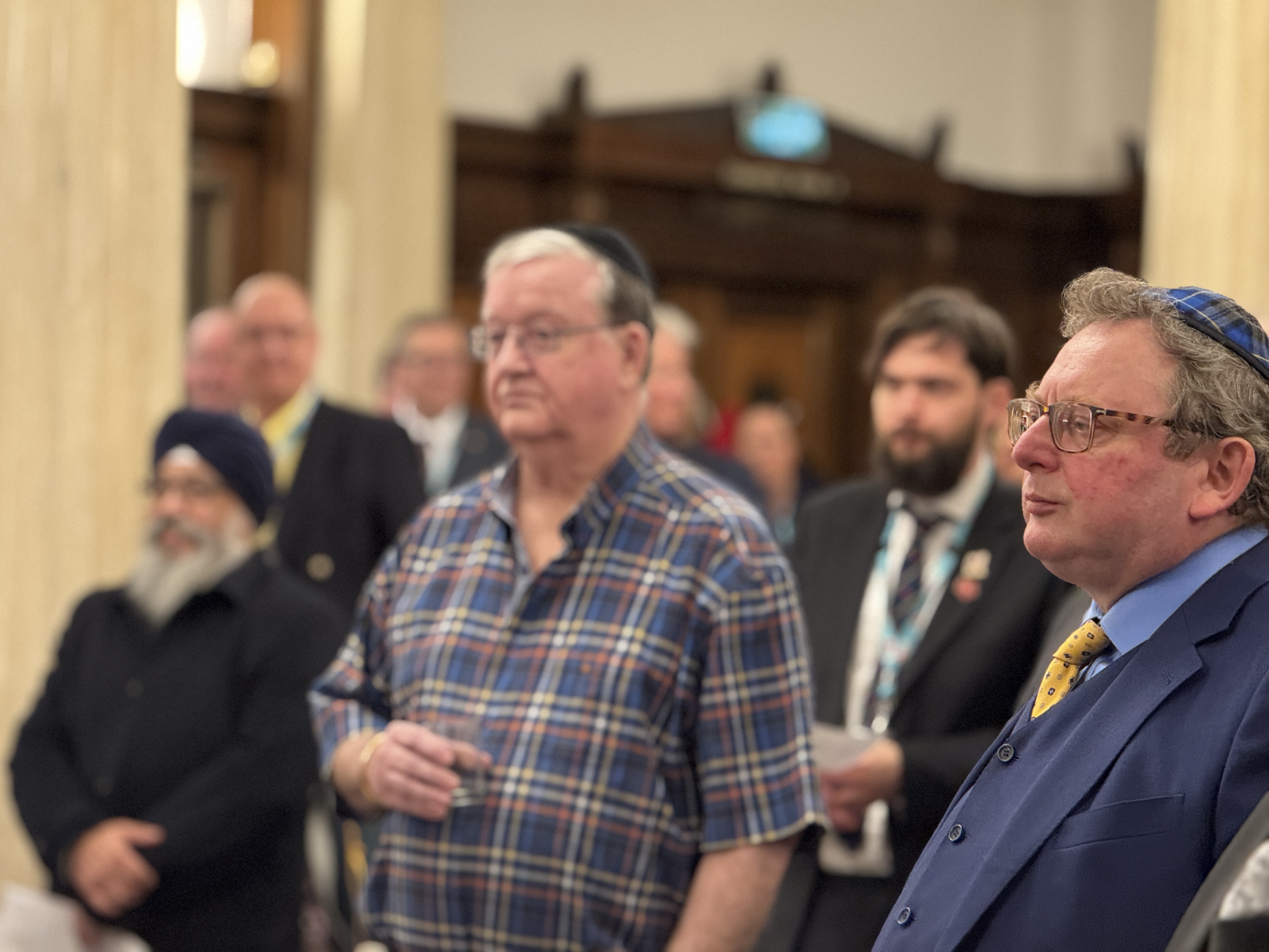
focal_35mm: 120
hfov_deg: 16.4
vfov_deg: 12.3
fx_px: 4399
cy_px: 476
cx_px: 634
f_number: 2.8
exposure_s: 1/33
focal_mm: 15.66
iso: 800
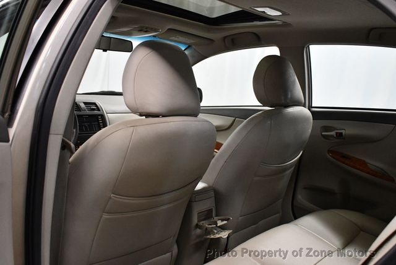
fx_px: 396
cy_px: 132
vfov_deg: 36.9
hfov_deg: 53.1
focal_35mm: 36
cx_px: 198
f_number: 3.5
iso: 2000
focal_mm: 18
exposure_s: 1/125
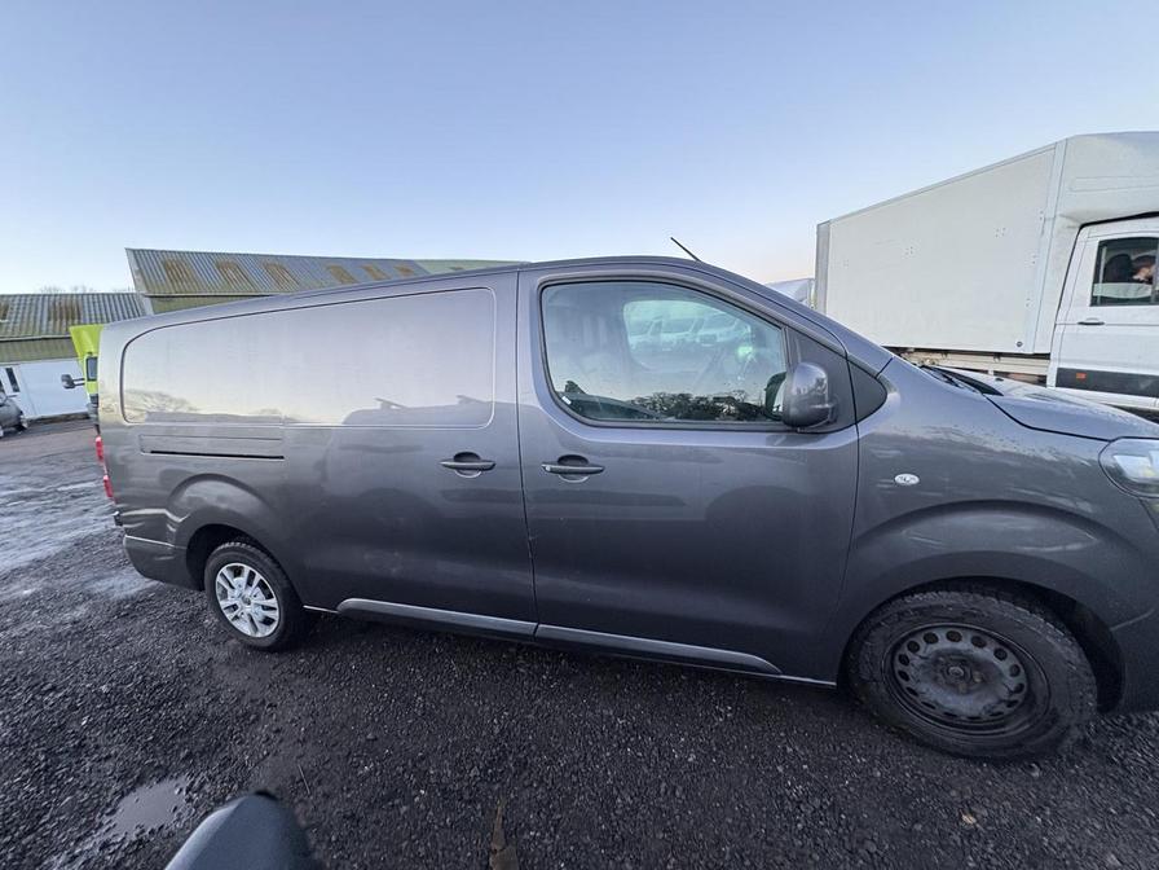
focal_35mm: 14
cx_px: 580
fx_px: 469
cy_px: 435
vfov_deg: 85.7
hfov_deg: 102.1
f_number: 2.2
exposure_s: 1/99
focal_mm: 2.22
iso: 200
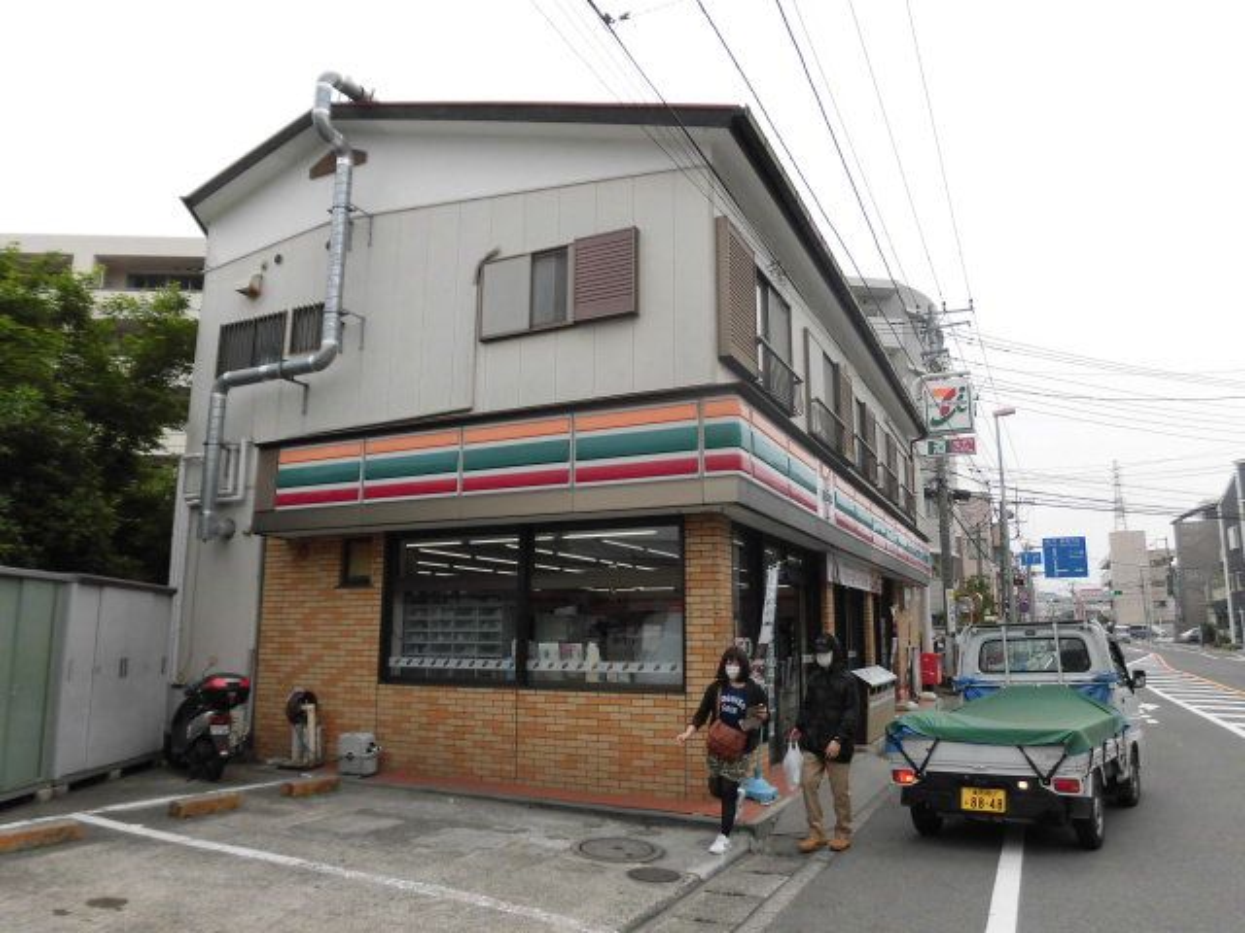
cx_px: 622
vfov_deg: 56.8
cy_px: 466
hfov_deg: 71.6
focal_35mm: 24
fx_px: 863
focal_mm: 4.3
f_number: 7.8
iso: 100
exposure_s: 1/160
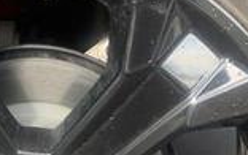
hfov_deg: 22.8
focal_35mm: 89
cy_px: 179
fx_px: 602
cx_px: 40
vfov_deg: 14.3
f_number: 1.8
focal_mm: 4.25
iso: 40
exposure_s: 1/122
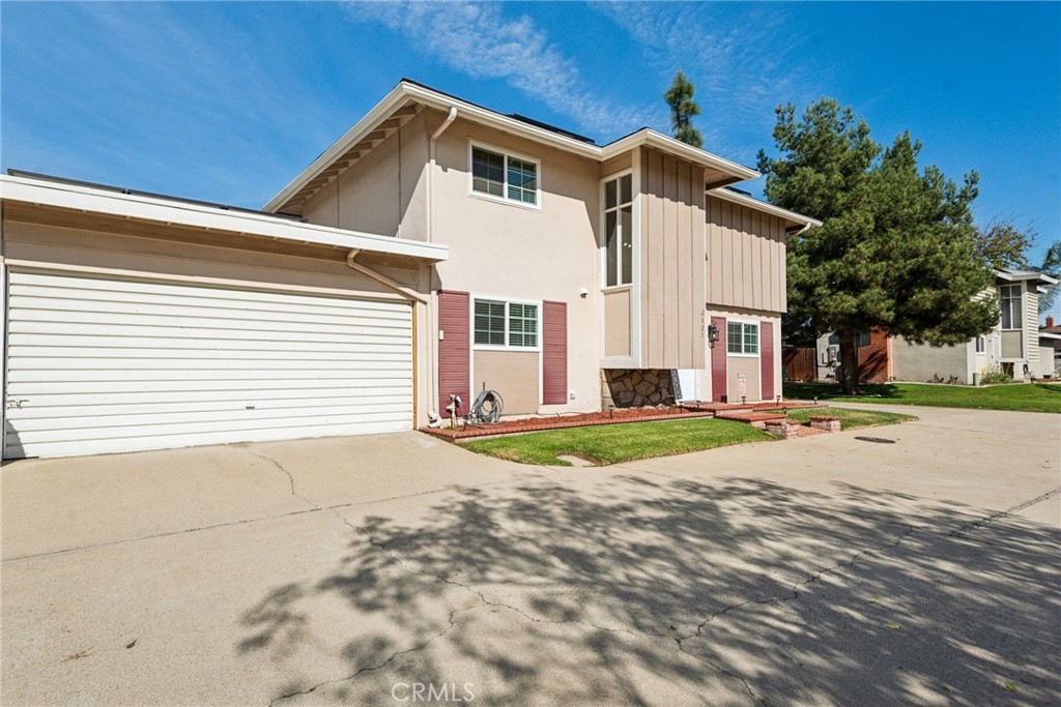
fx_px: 560
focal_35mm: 19
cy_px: 354
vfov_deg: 64.6
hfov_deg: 86.9
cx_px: 530
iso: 400
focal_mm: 19
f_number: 8
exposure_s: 1/2500
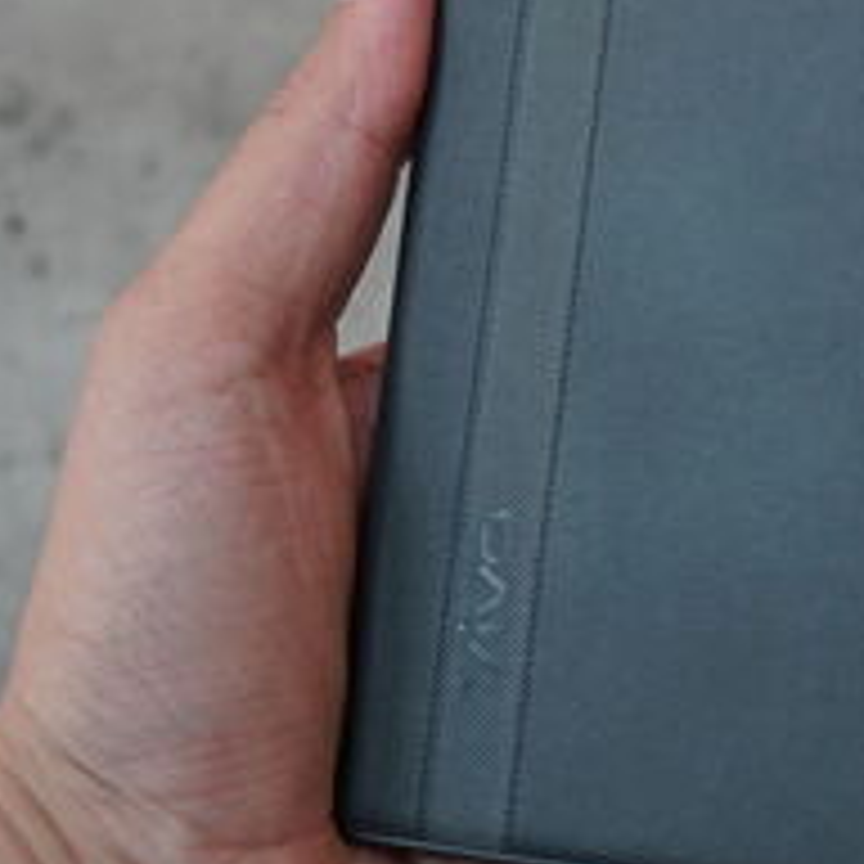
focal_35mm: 98
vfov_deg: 17.5
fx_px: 2767
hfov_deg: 17.4
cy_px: 74
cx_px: 837
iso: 2500
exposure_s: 1/125
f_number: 5
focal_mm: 36
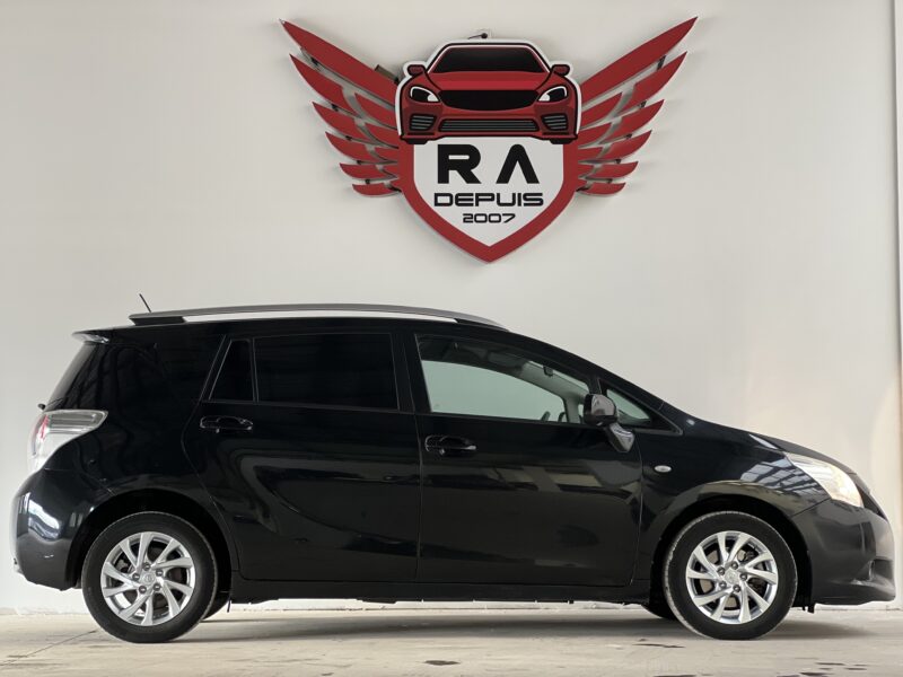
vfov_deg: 19.1
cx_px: 452
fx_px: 2009
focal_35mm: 77
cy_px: 338
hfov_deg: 25.3
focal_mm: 9
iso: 250
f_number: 2.8
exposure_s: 1/40
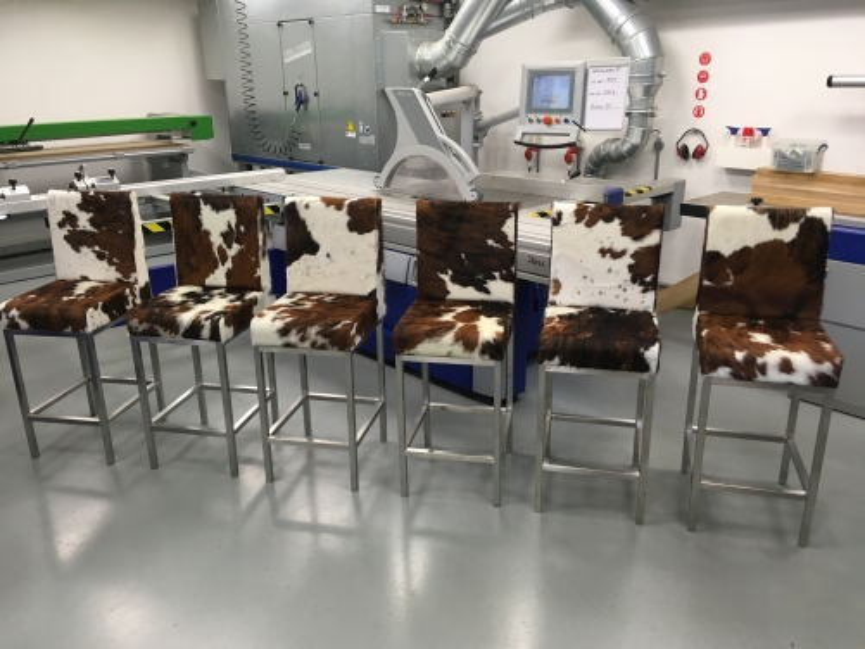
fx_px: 725
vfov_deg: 48.2
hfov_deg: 61.6
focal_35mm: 29
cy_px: 324
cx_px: 432
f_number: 2.2
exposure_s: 1/33
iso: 50
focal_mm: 4.15
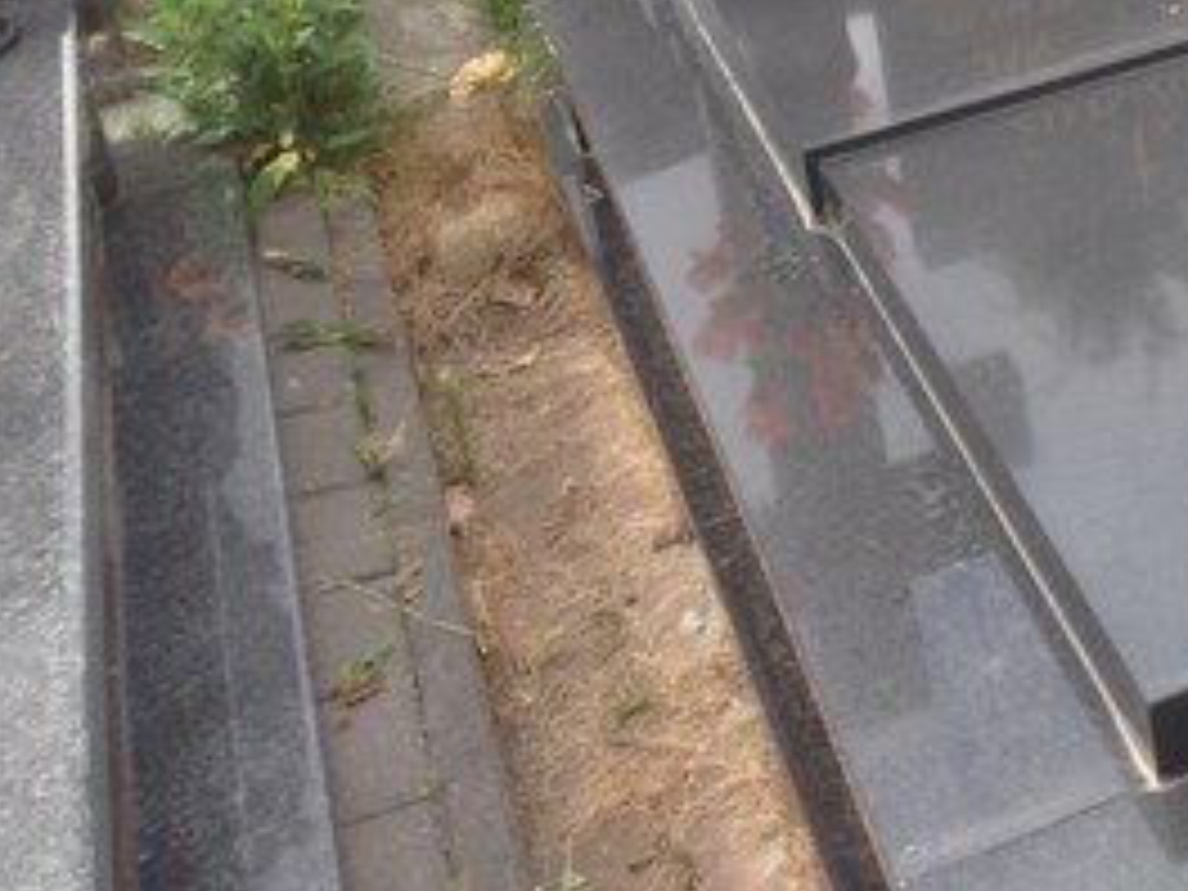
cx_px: 1256
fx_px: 2746
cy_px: -184
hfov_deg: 23.2
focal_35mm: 80
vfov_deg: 17.5
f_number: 2.4
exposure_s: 1/393
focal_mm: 4.12
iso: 50
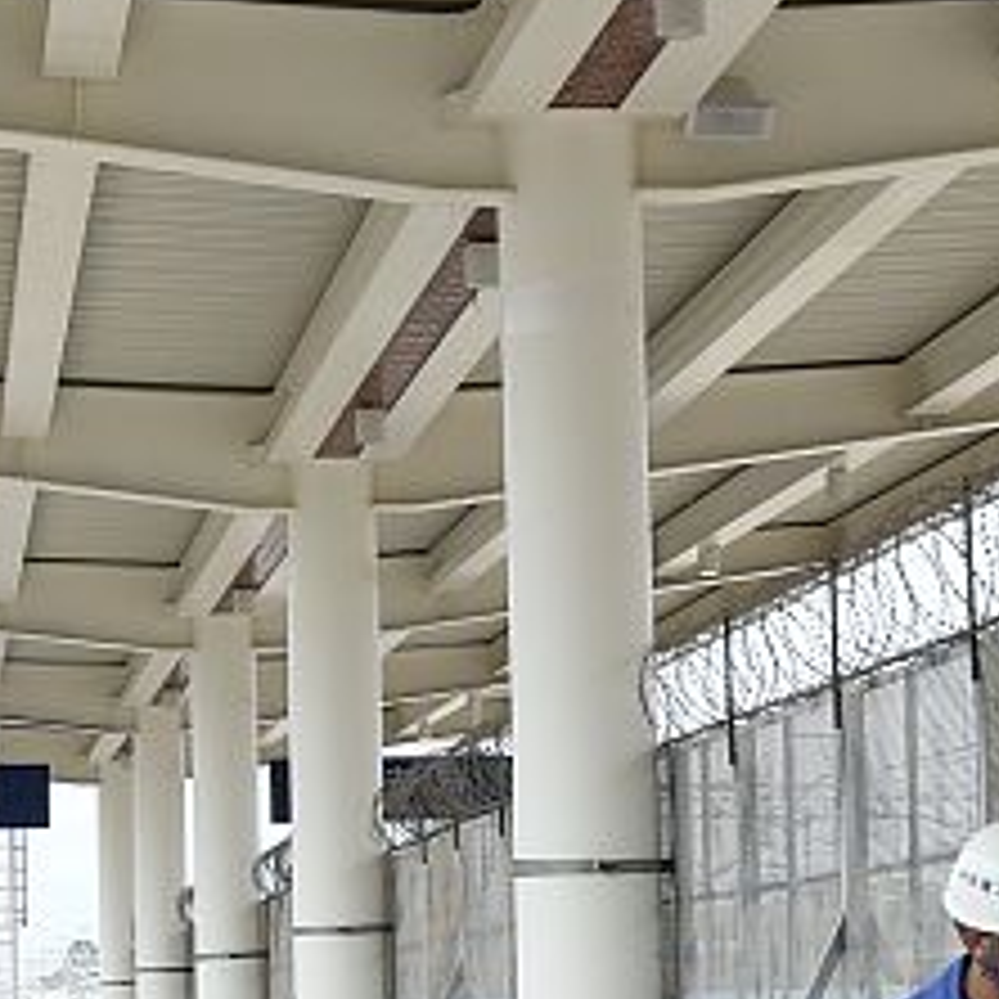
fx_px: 4800
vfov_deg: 11.9
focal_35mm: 147
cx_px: 698
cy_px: 506
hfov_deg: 11.9
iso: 800
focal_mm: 32
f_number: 10
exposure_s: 1/400
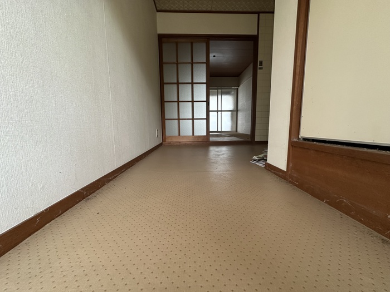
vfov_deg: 85.7
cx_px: 195
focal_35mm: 14
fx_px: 158
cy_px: 146
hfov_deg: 102.1
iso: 320
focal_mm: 2.22
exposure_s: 1/99
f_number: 2.2
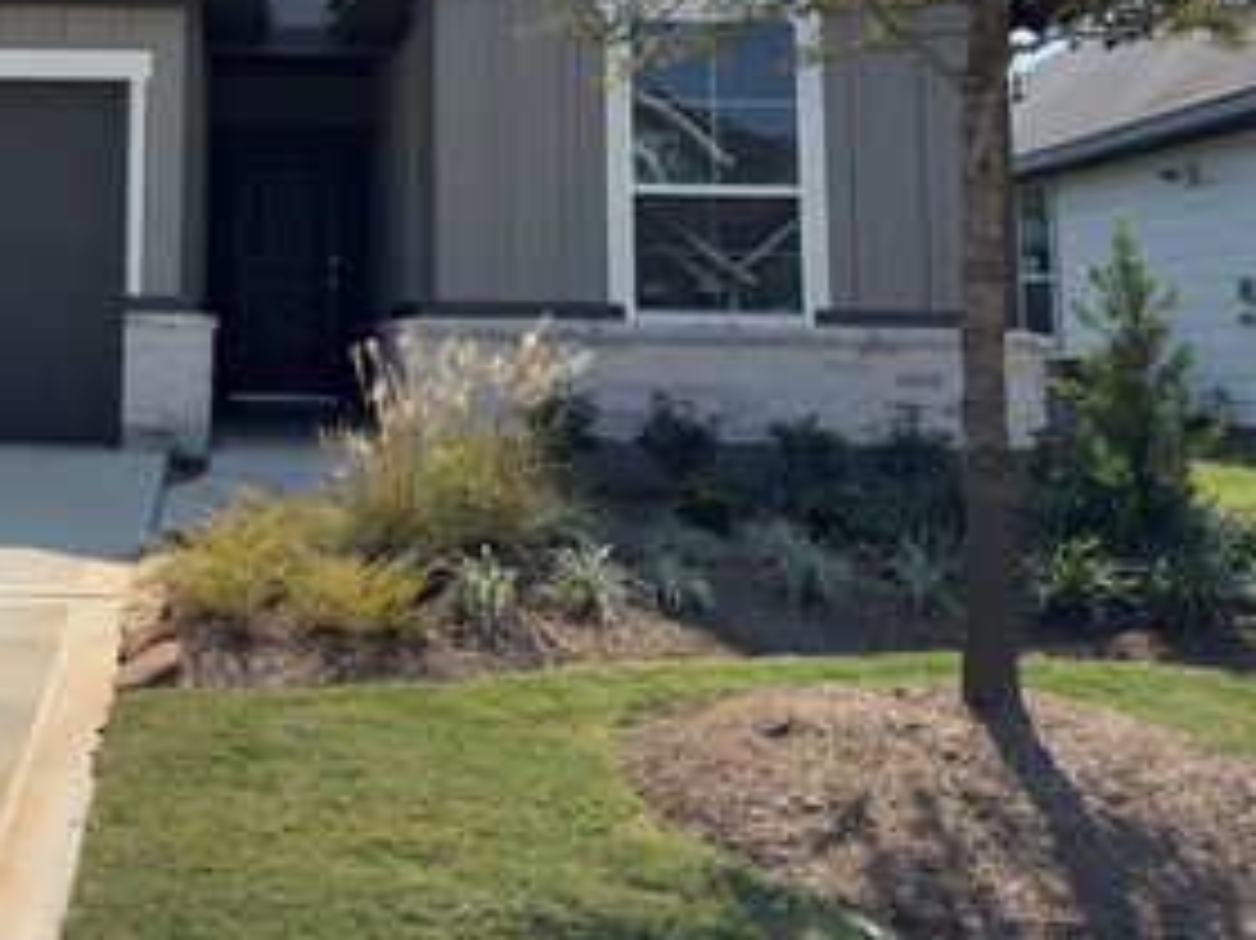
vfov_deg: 32.2
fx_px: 1560
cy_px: 128
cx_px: 185
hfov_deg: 41.2
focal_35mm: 43
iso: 80
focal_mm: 6.76
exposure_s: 1/7092
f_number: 1.78
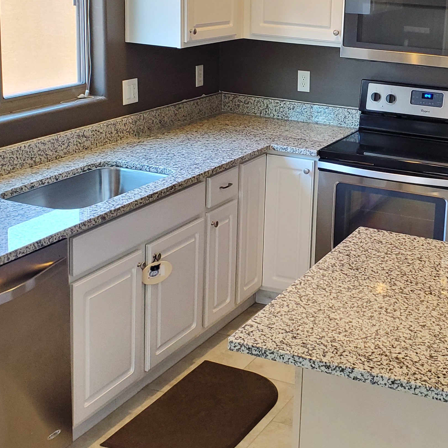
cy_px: 136
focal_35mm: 57
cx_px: 349
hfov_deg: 29.5
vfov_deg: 29.8
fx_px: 835
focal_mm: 4.3
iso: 250
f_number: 2.4
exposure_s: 1/60
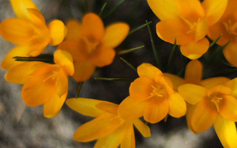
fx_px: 769
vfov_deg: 11.0
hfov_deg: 17.5
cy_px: 66
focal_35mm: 119
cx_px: 140
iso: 100
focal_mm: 58
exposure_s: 1/4000
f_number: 1.7
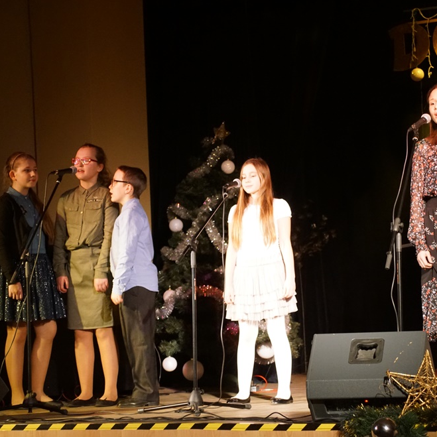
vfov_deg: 15.0
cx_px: 277
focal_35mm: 116
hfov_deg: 15.0
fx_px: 1657
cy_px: 218
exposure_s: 1/80
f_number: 5
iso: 3200
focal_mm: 60
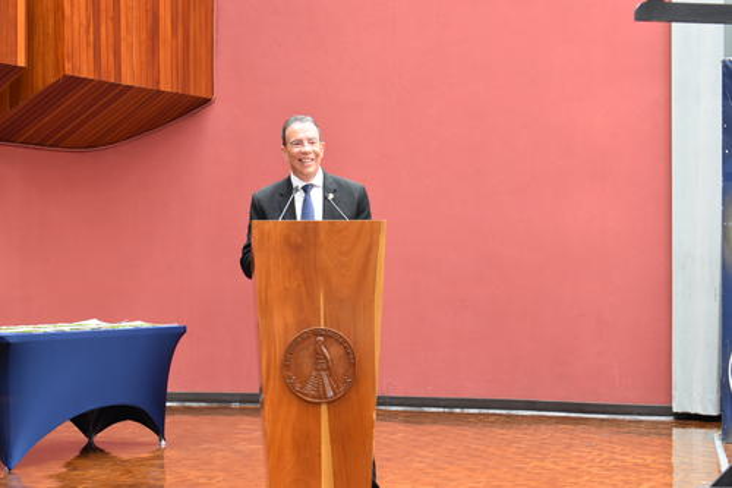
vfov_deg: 16.5
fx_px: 1677
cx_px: 366
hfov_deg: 24.6
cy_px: 244
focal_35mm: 82
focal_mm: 55
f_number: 5.6
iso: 800
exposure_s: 1/8
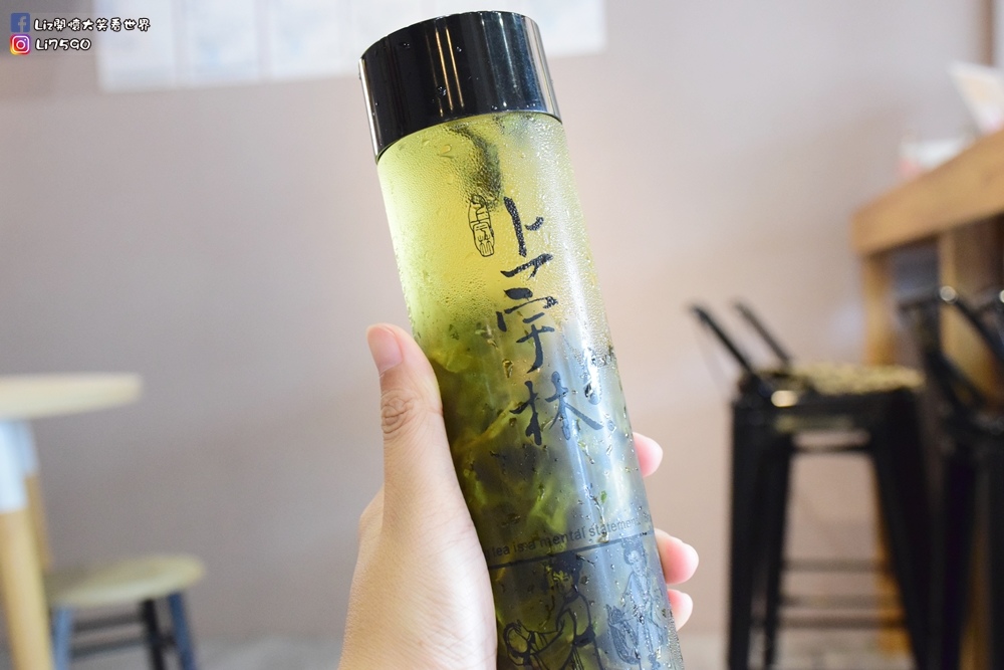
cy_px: 335
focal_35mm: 51
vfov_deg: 26.5
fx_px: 1422
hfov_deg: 38.9
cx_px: 502
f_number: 7.1
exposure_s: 1/125
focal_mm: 34
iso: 4000
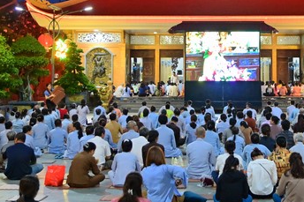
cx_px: 229
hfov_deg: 23.2
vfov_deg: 15.5
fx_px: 734
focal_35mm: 87
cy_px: 18
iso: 2500
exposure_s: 1/100
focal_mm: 46
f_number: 4
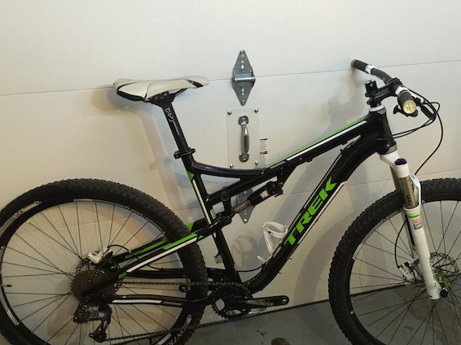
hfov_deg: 45.5
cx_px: 279
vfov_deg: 35.0
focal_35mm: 41
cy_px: 206
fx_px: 546
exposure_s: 1/4
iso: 100
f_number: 2.2
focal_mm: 4.15
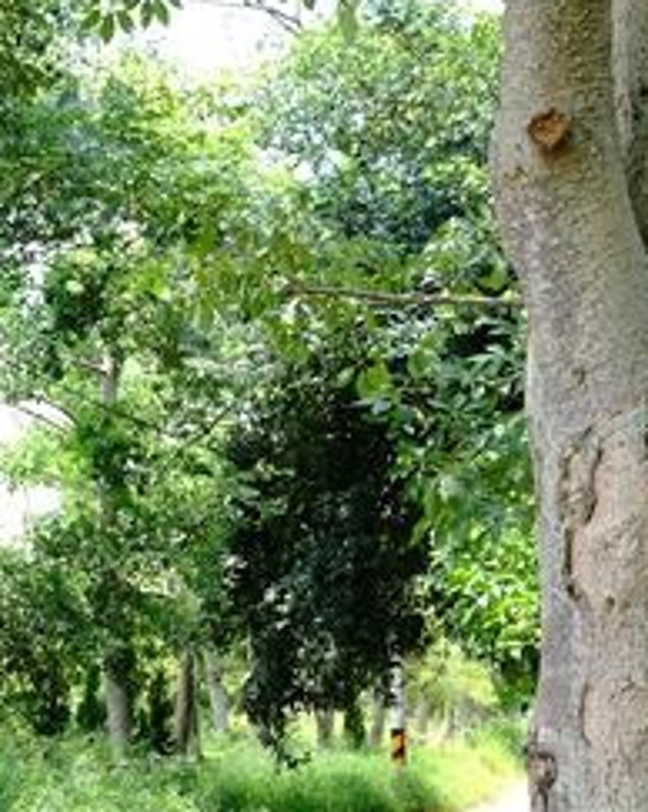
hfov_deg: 15.2
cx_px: -311
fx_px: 2256
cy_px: 725
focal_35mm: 94
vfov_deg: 20.0
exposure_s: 1/140
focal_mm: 20
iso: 250
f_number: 5.6
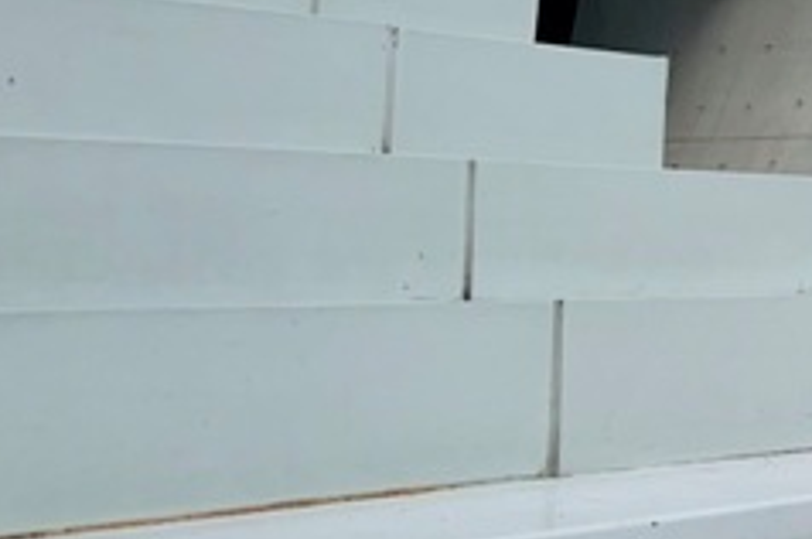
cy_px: -41
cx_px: 1283
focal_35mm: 84
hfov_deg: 20.2
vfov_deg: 15.8
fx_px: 1892
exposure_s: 1/5263
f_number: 1.78
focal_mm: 6.86
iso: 80
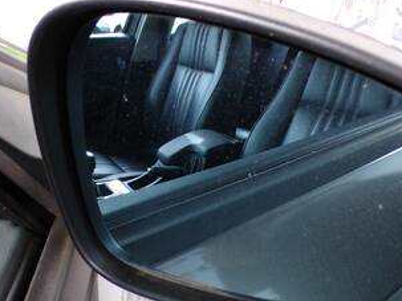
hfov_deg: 49.0
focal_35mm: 38
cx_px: 203
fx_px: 441
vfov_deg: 37.3
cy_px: 202
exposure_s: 1/45
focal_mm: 4.3
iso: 100
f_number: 3
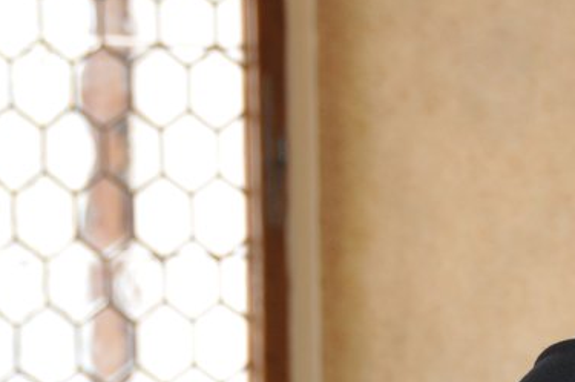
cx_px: 563
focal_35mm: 288
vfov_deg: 4.8
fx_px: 4594
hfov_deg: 7.1
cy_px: 358
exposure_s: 1/125
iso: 450
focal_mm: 60
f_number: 4.8
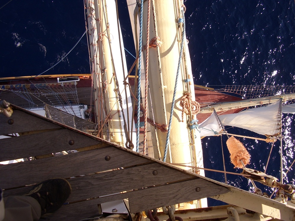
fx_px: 256
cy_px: 110
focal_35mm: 30
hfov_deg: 60.0
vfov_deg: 46.8
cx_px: 148
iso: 71
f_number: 4.1
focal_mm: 5.8
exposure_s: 1/500
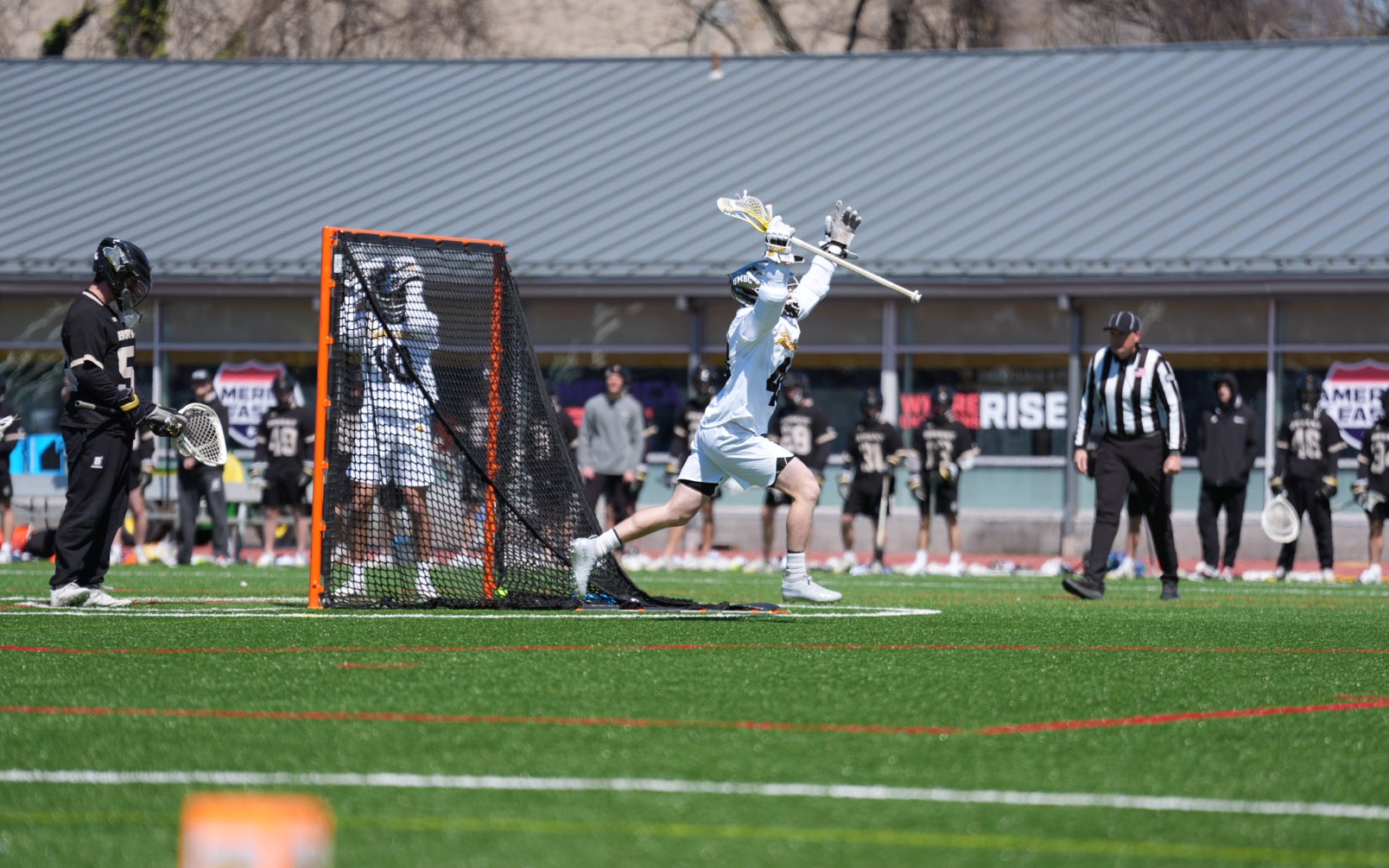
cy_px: 465
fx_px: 7760
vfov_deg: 6.4
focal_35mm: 205
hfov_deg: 10.2
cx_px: 696
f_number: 2.8
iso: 160
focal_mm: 200
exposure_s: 1/3200
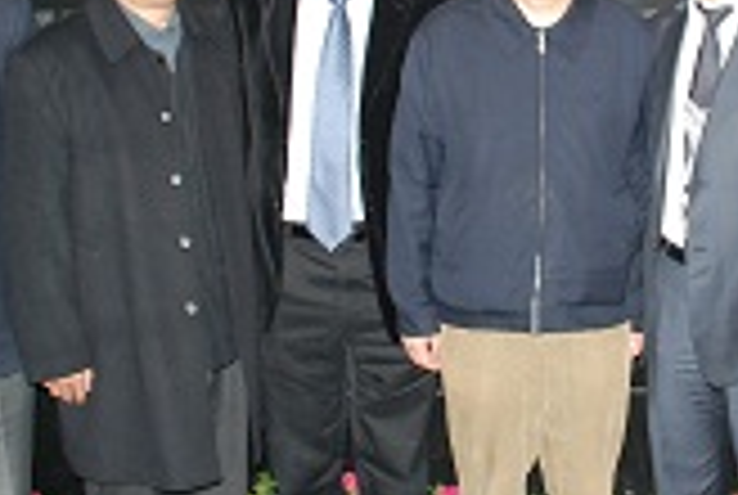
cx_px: 544
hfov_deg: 30.9
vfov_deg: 21.0
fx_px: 1314
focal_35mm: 64
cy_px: 81
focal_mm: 18
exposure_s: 1/60
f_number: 5
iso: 800
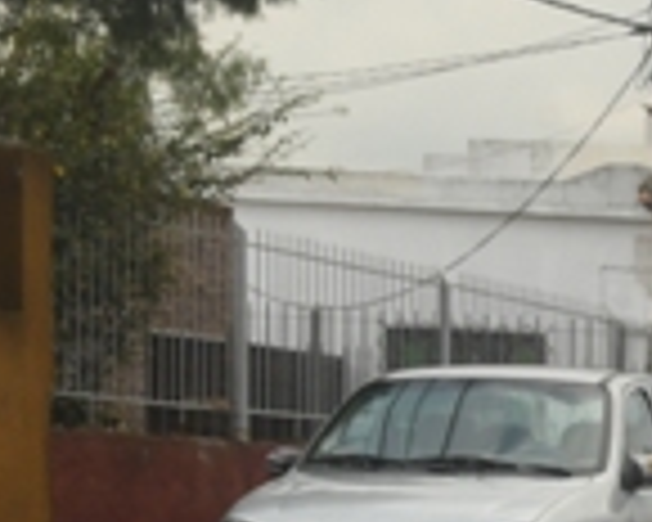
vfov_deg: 9.4
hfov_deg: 11.1
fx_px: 2991
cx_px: 1358
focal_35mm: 155
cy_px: 1006
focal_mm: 20
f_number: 13
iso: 400
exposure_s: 1/250
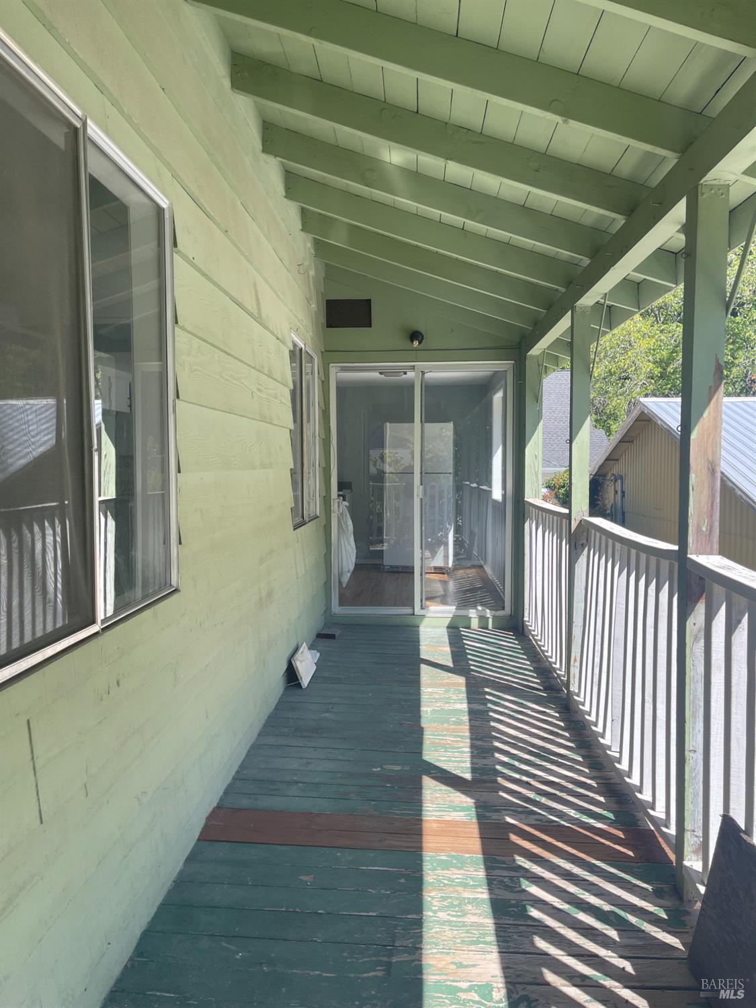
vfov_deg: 69.4
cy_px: 504
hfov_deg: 54.9
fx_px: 728
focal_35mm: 25
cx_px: 378
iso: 32
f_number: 1.6
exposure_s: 1/824
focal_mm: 5.1
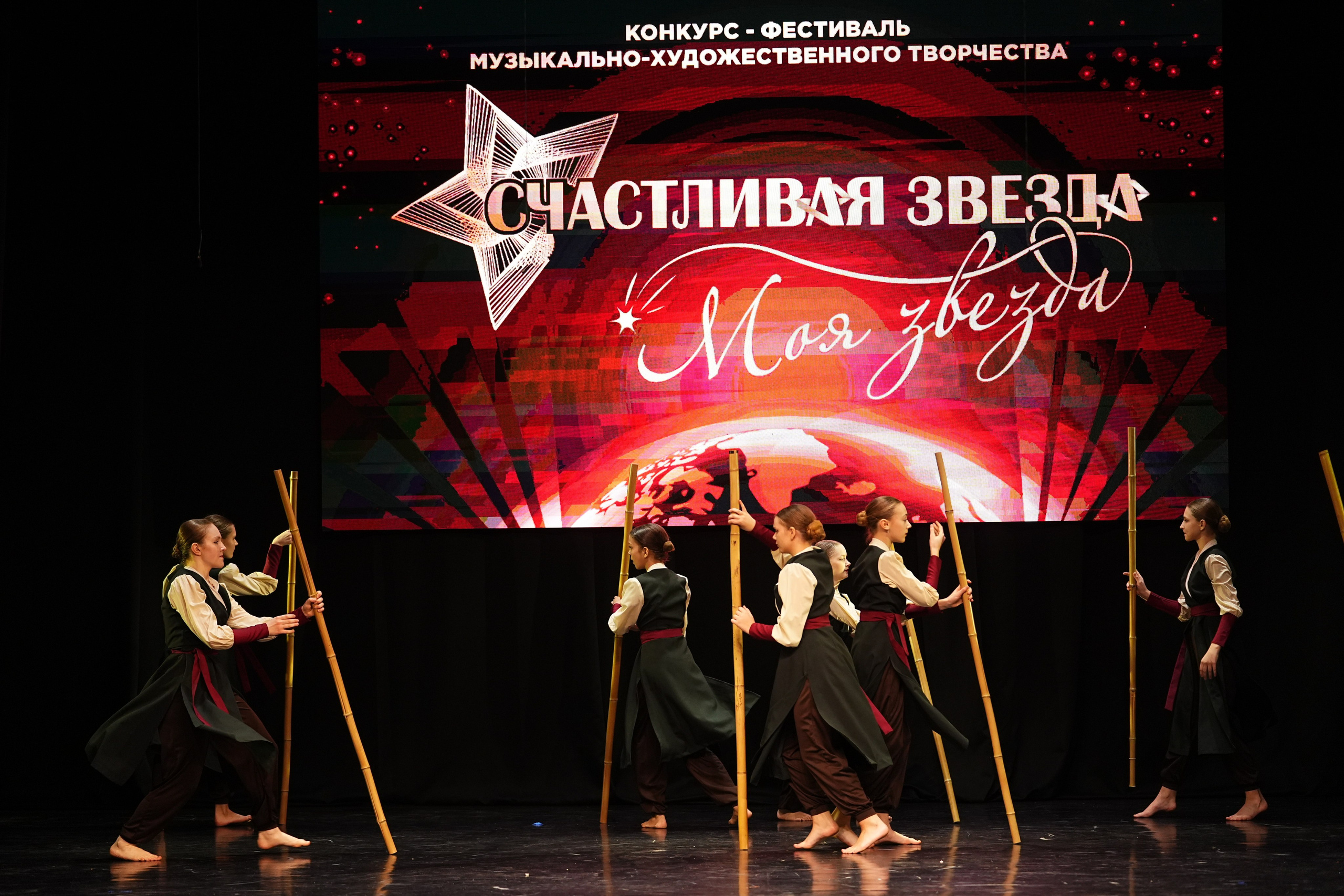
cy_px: 448
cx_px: 672
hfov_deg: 18.6
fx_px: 4107
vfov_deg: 12.5
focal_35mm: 110
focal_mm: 110
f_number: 2.8
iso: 2000
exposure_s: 1/400
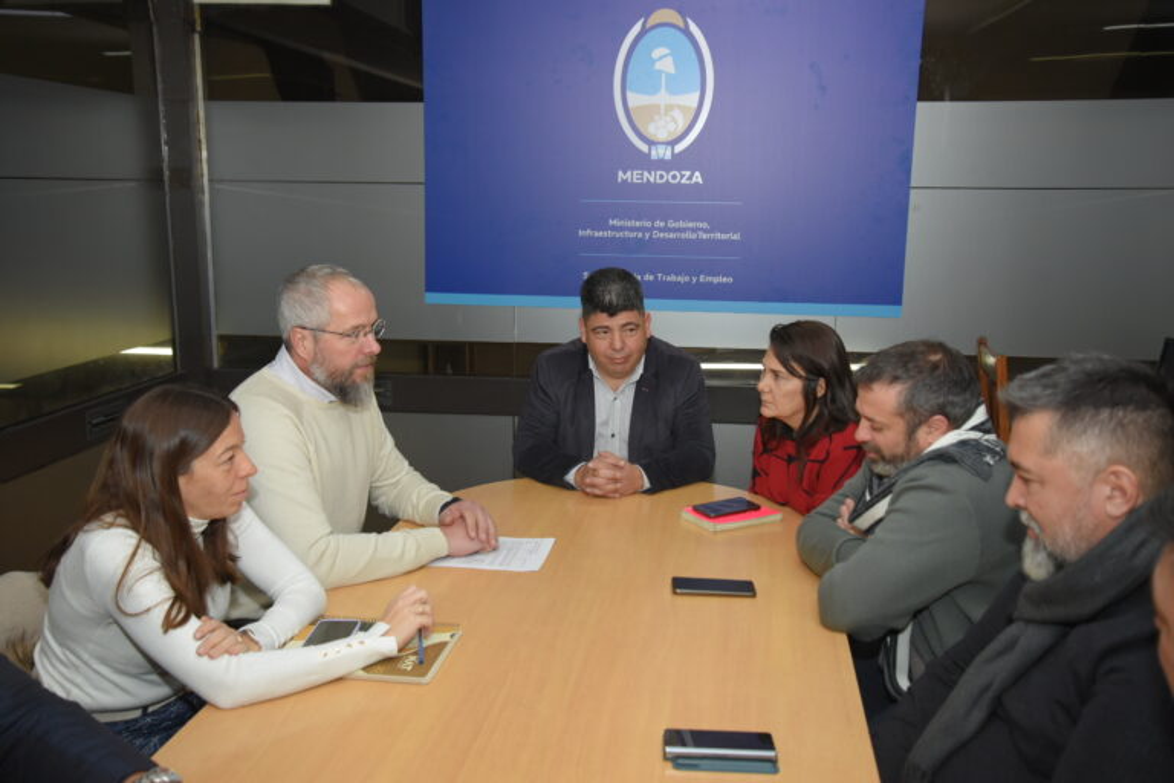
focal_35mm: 34
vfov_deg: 38.9
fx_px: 1109
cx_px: 587
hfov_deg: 55.8
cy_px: 392
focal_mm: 34
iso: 1600
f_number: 5.6
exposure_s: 1/100
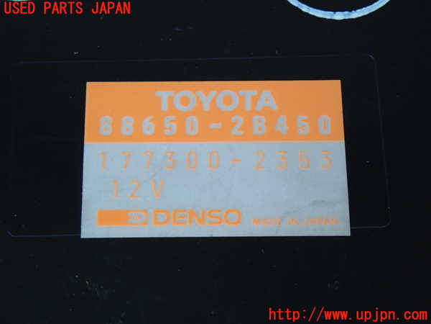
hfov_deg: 25.3
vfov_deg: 19.1
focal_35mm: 77
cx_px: 216
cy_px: 162
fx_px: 959
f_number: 4.1
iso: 800
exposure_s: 1/30
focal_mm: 13.65
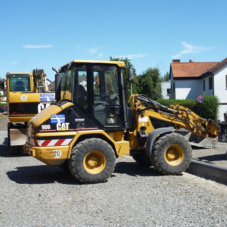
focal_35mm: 49
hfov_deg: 34.6
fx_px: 364
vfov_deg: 34.7
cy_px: 114
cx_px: 135
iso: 100
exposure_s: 1/80
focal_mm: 7.3
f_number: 11
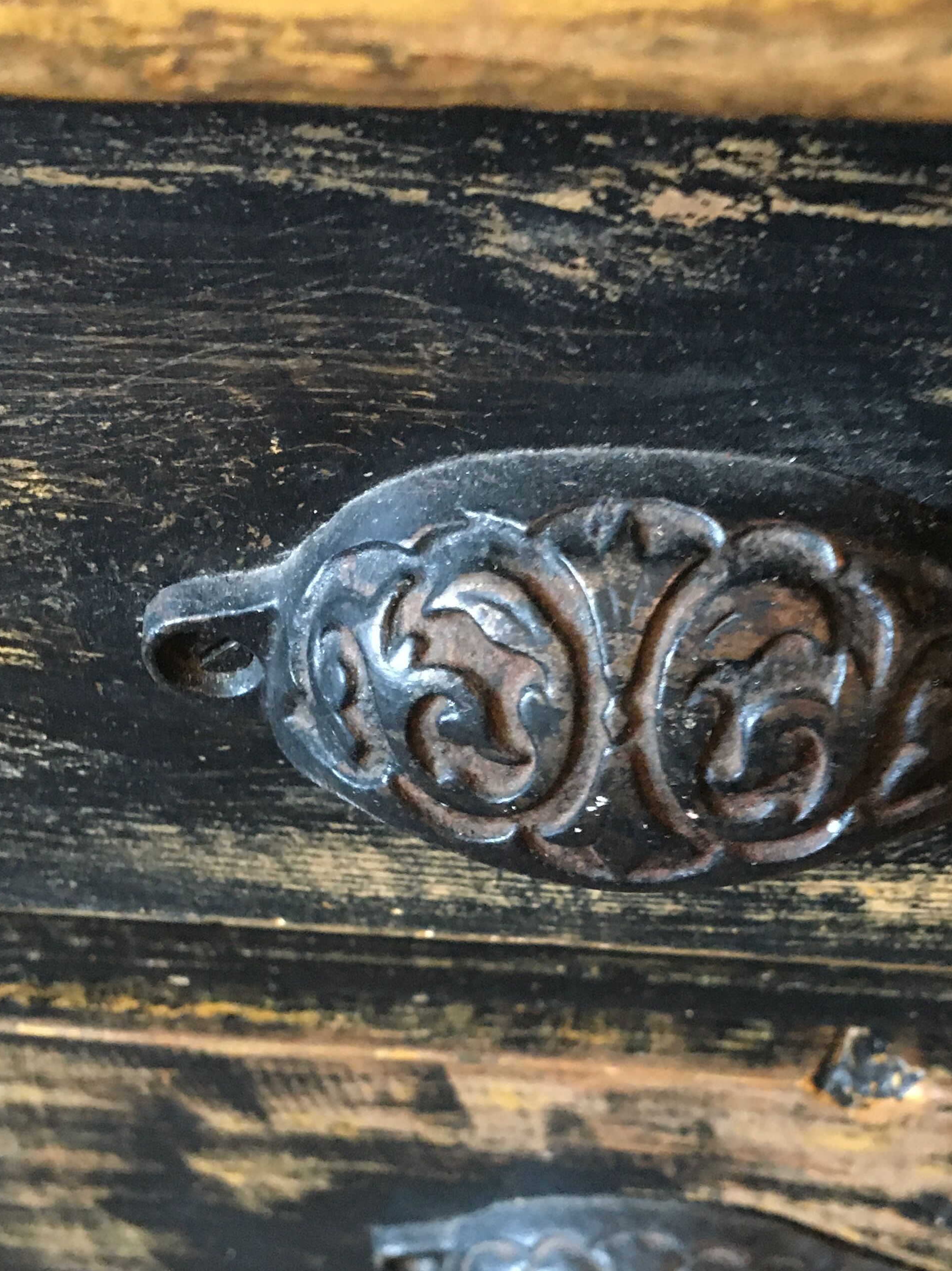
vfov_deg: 40.9
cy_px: 804
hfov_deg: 31.4
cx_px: 584
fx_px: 1687
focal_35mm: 46
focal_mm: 4.15
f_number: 2.2
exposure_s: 1/17
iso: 250
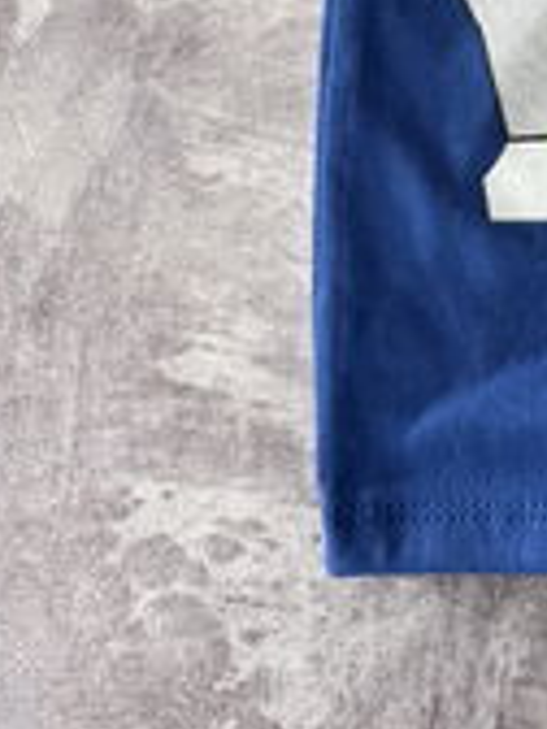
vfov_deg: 22.6
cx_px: 807
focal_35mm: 76
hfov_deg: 17.5
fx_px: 1601
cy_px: -250
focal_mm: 6.76
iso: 64
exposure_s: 1/253
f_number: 1.78
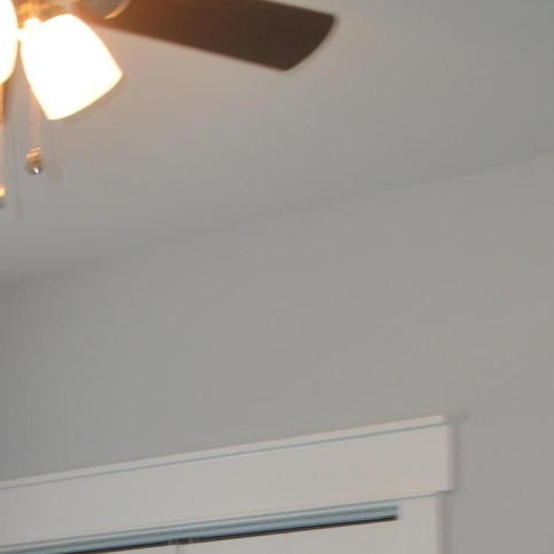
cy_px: 806
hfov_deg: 18.1
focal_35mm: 94
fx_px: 1702
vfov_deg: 16.9
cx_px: 13
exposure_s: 1/80
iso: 400
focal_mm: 18
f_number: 4
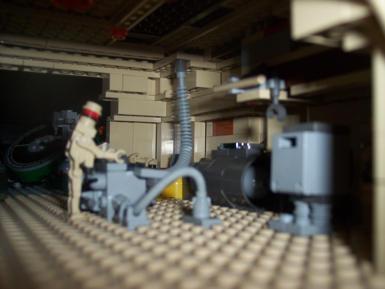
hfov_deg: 47.9
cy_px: 144
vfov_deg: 36.8
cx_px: 192
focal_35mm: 39
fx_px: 434
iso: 100
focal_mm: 8
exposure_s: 1/60
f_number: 2.8
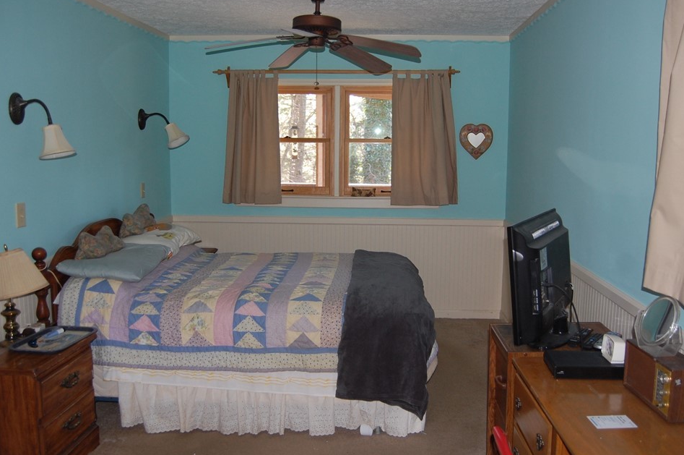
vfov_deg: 42.2
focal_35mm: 31
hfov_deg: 60.3
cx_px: 346
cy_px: 208
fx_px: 588
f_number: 3.5
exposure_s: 1/60
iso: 400
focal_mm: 18
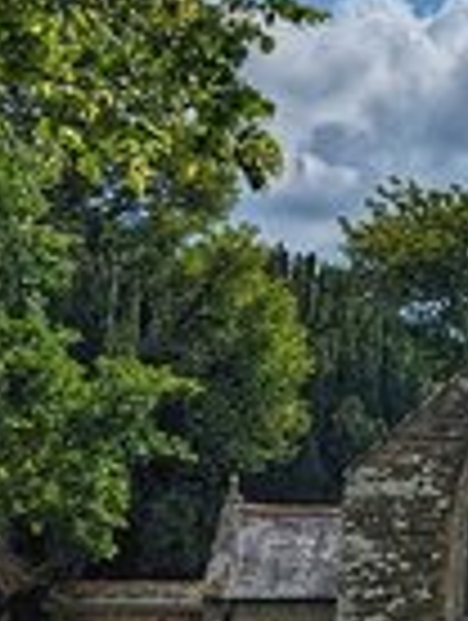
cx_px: 886
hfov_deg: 11.1
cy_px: 106
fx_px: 2228
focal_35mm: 124
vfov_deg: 15.7
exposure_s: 1/6289
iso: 47
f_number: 1.85
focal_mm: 6.81
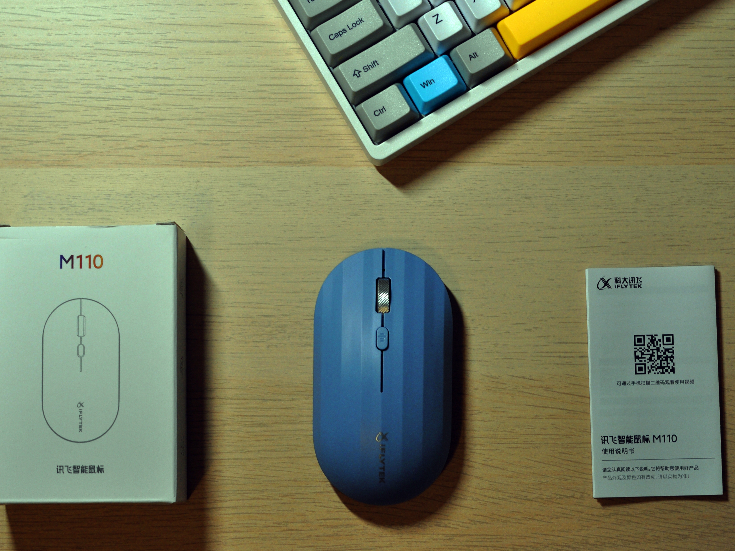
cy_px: 276
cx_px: 379
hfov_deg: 23.8
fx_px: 1741
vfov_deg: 18.0
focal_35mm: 82
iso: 400
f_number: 4.5
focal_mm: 50
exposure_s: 1/80
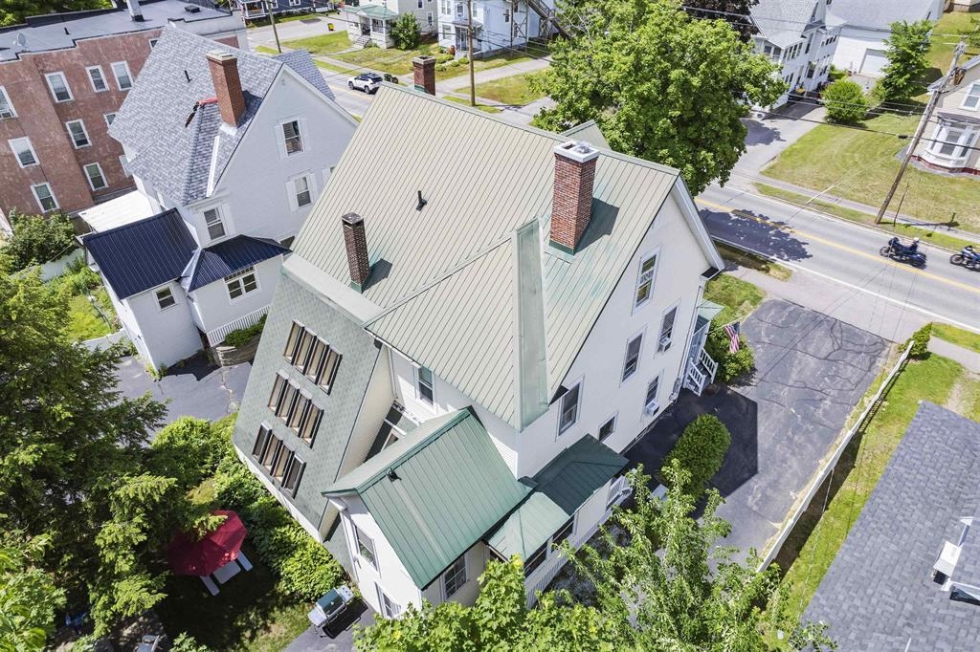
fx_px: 599
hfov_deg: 78.6
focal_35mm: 22
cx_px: 490
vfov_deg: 57.2
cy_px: 326
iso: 100
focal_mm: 8.38
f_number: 2.8
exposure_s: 1/100
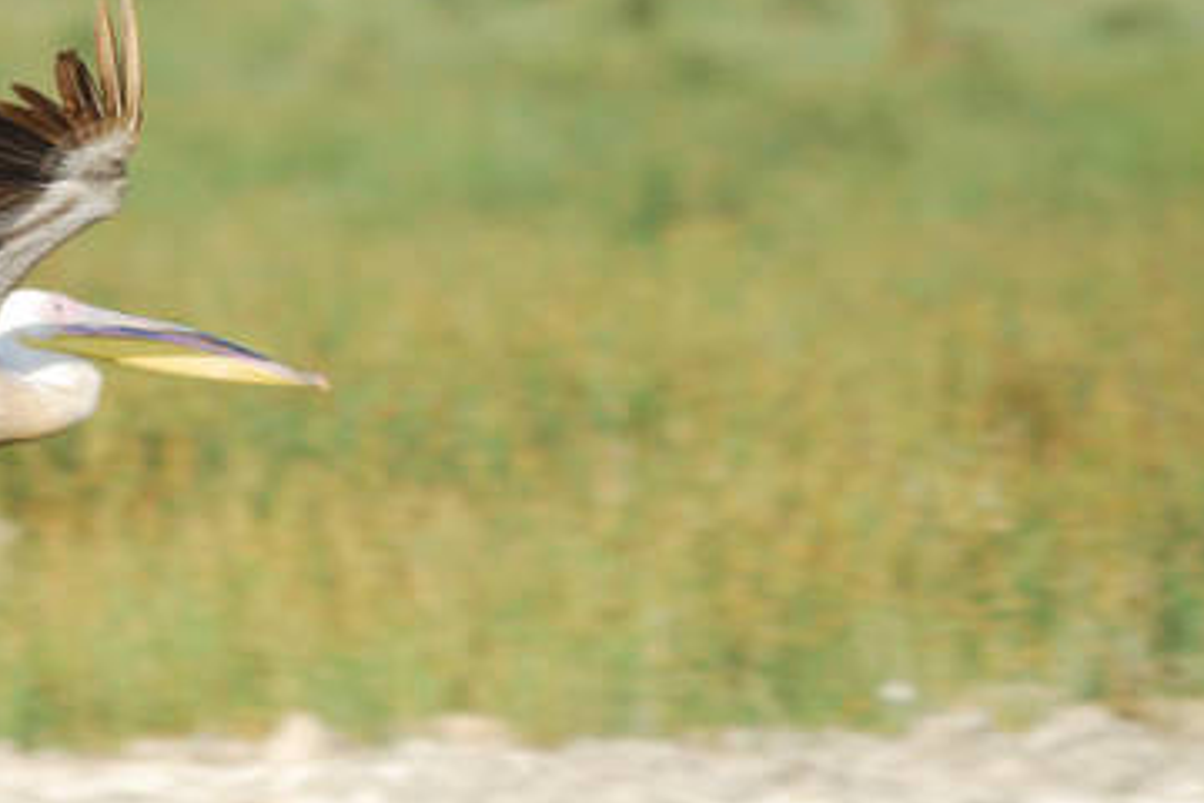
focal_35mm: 1168
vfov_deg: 1.2
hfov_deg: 1.8
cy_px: 284
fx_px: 39060
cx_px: 167
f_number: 5.6
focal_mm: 400
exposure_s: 1/400
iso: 280
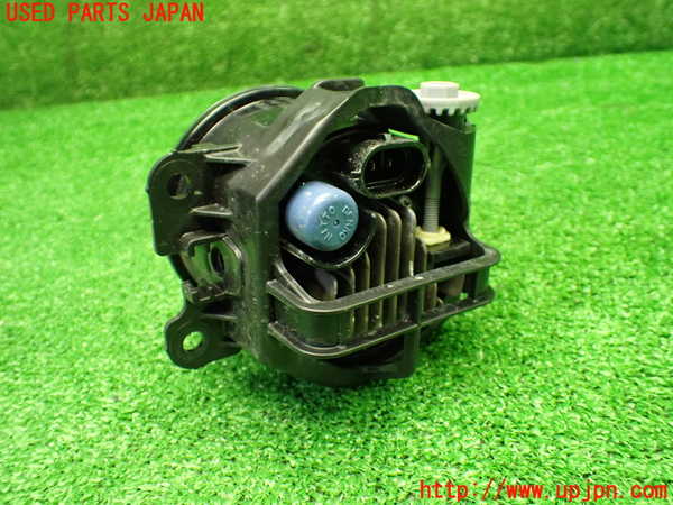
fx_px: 583
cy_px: 252
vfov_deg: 46.8
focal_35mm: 30
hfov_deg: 60.0
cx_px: 336
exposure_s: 1/60
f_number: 2.3
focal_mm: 5.4
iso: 800
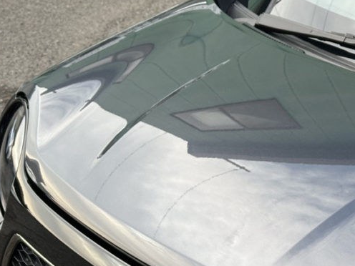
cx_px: 323
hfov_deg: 19.5
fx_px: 1015
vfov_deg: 14.7
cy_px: 270
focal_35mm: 99
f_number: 1.78
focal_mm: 6.86
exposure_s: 1/564
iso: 64
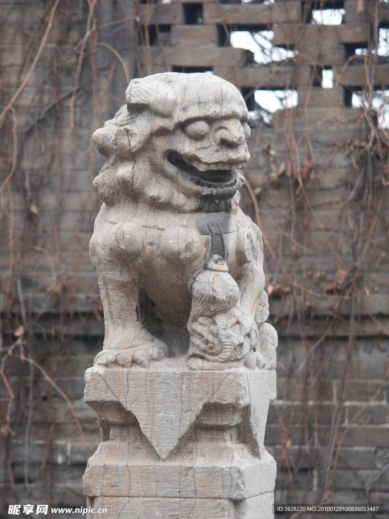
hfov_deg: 8.3
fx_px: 2667
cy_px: 260
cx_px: 194
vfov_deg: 11.1
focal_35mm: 178
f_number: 3.5
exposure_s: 1/180
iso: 200
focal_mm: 45.05
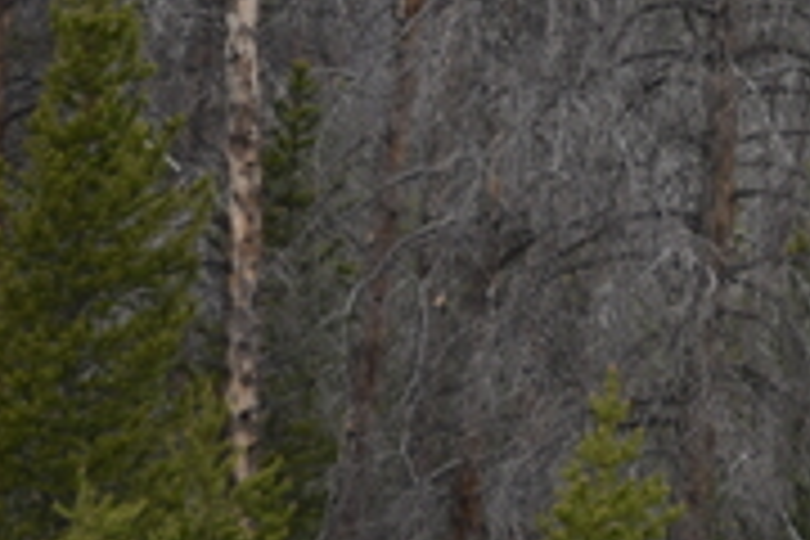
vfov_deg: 1.5
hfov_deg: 2.3
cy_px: -360
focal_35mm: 887
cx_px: 2696
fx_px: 19956
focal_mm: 125
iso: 100
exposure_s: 1/250
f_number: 6.3
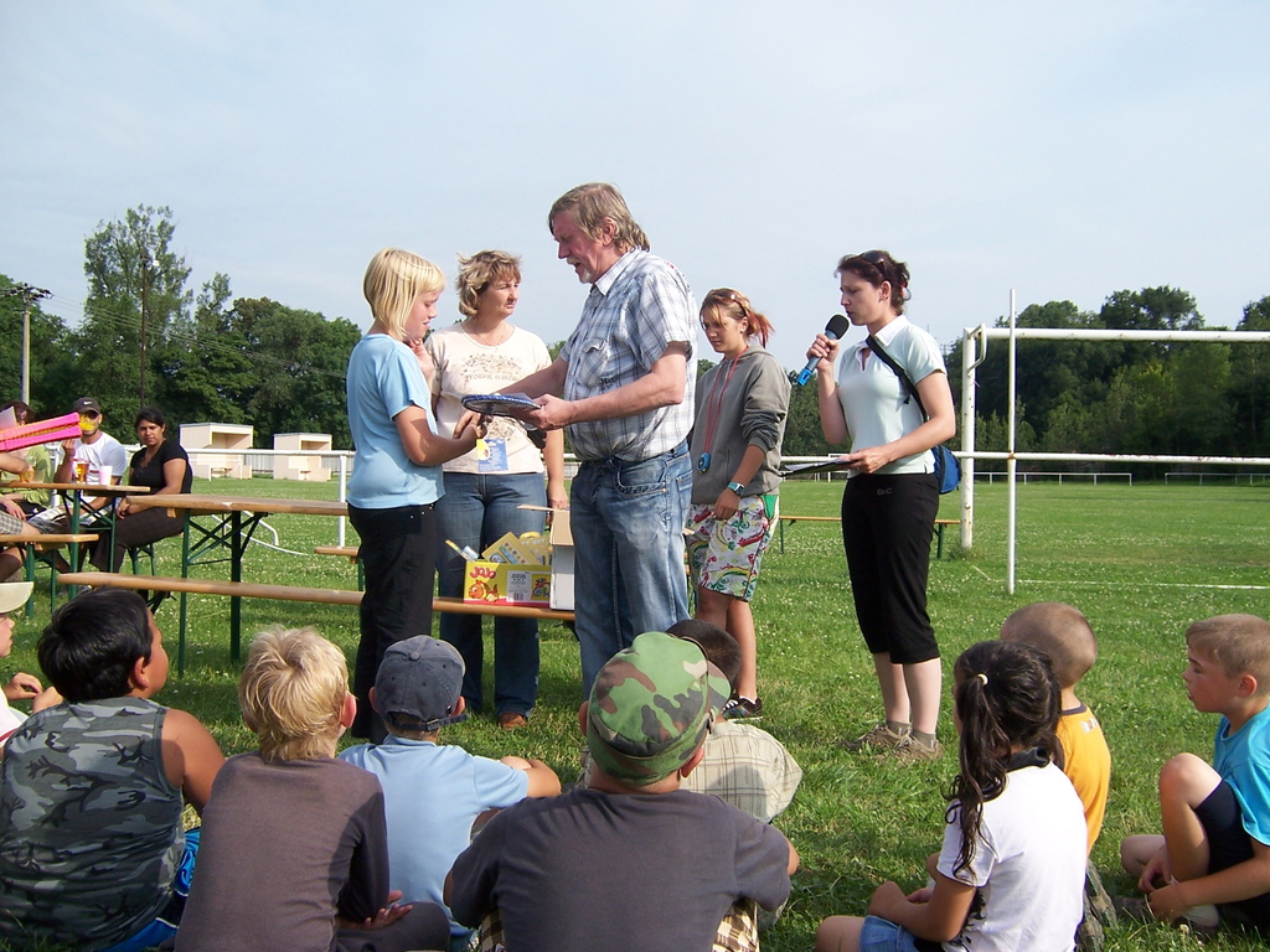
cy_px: 476
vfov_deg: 42.9
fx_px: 1211
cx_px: 635
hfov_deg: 55.4
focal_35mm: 33
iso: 80
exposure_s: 1/1000
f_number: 3.4
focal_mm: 5.5
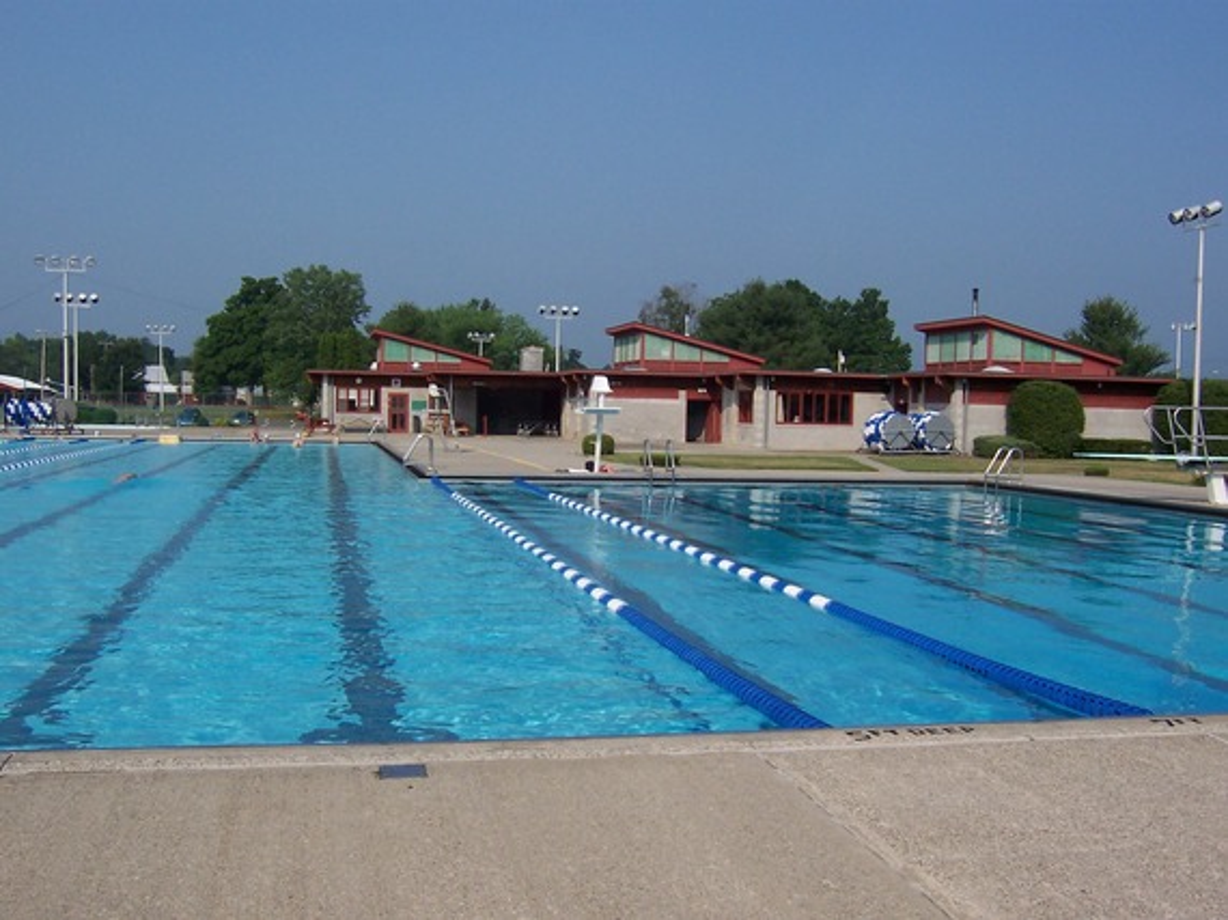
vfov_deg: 39.6
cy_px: 460
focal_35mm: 36
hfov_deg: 51.4
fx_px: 1277
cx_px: 614
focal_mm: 5.6
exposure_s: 1/750
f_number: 5.6
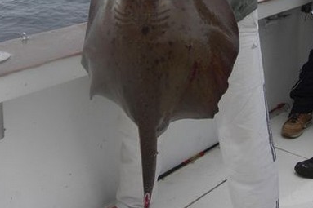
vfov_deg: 20.1
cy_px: -11
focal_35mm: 65
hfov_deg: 31.0
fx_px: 565
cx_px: 171
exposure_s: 1/640
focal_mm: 7.9
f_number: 4
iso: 80
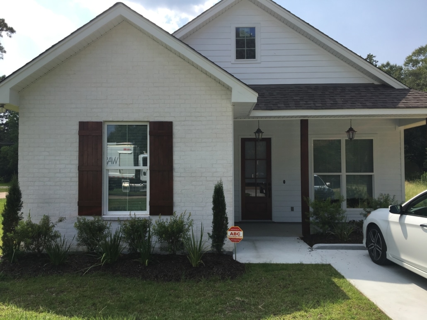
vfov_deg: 48.2
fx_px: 358
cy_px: 160
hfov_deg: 61.6
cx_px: 214
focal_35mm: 29
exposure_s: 1/1538
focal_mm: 4.15
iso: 25
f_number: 2.2
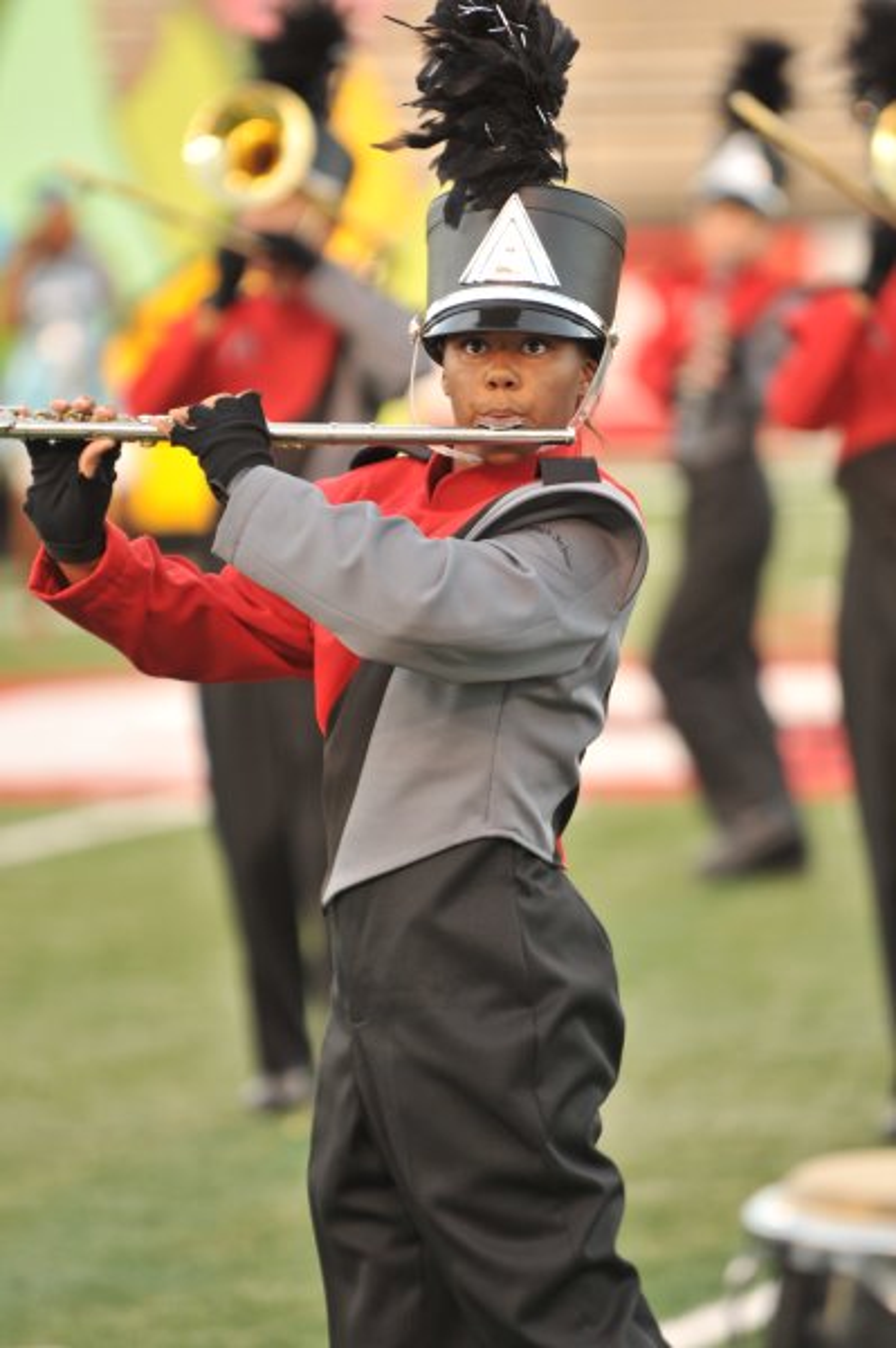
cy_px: 674
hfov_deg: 4.6
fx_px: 11219
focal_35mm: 300
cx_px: 448
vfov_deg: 6.9
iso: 200
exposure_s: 1/125
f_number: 2.8
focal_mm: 200
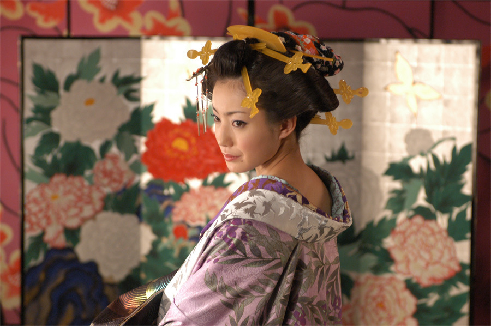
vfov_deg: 13.0
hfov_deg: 19.5
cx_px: 246
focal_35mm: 105
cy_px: 163
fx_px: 1431
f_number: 4.5
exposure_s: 1/100
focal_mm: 70
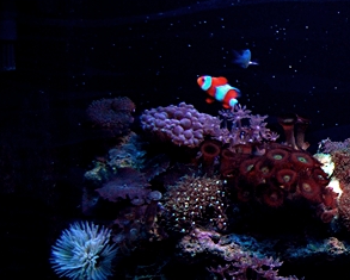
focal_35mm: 123
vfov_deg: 12.5
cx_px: 450
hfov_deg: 14.9
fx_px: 1275
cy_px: 185
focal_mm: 32
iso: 400
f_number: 5.6
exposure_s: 1/25
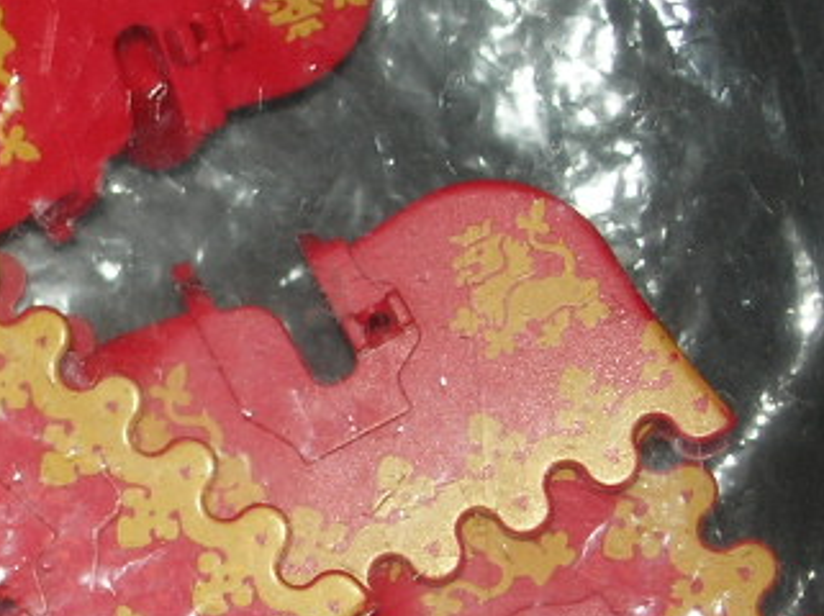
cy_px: 359
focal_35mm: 230
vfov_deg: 6.4
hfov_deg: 8.4
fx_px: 5469
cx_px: -385
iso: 64
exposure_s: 1/60.1
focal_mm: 14.9
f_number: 3.7
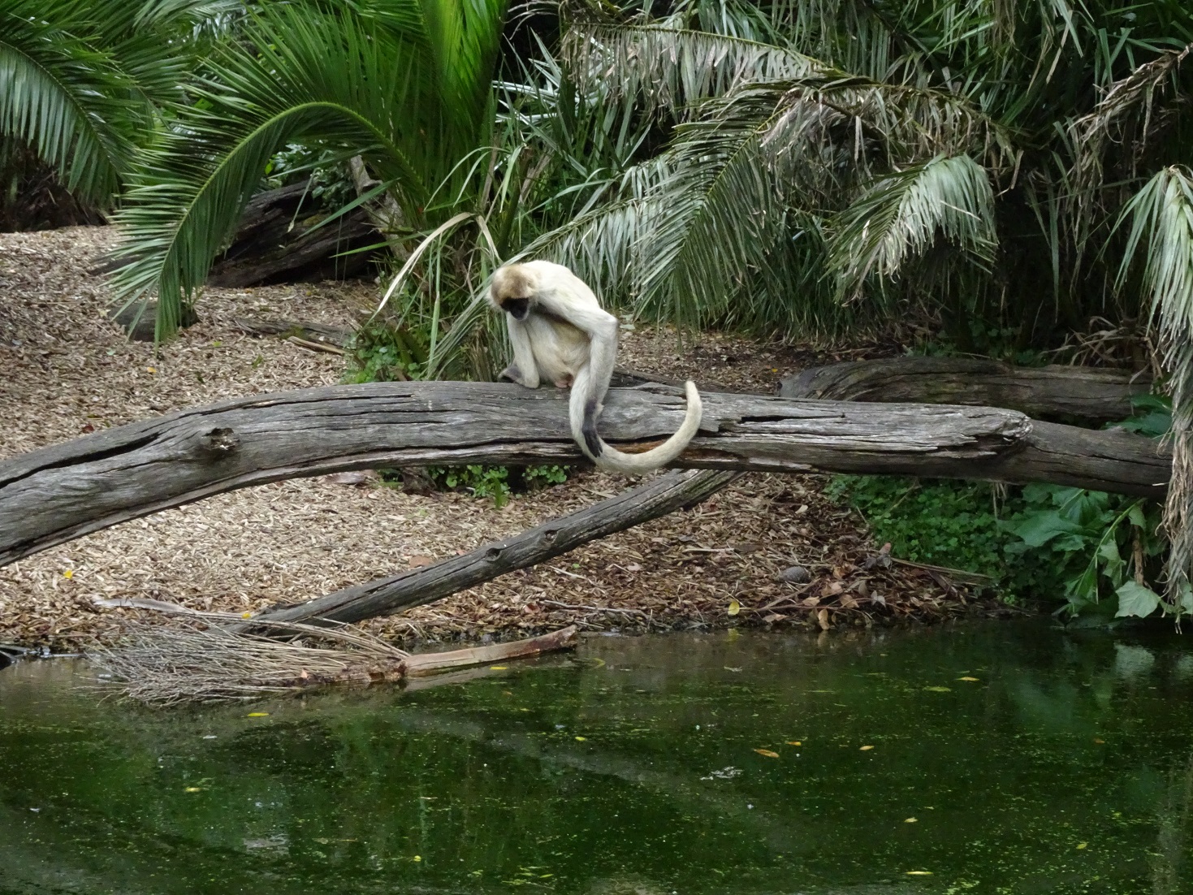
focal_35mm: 75
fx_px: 2585
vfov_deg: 19.6
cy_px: 448
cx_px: 596
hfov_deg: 26.0
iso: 1250
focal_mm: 12.87
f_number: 5
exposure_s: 1/1250
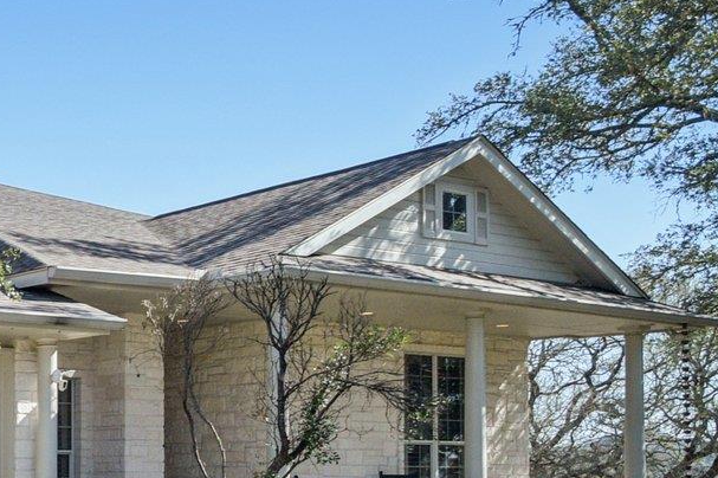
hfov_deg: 26.3
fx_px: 1076
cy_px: 443
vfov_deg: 24.2
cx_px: -370
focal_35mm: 54
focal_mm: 11
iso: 400
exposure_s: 1/500
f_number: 8
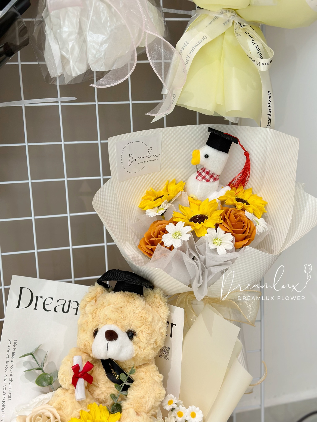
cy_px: 211
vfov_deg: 39.7
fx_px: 586
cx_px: 158
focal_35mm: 48
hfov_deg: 30.3
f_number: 1.78
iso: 100
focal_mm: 6.86
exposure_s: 1/50
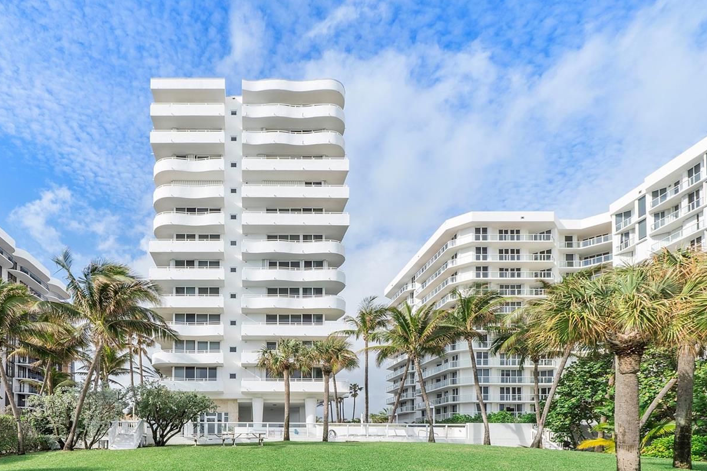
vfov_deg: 60.8
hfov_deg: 81.7
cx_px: 247
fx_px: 393
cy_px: 304
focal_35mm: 20
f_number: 11
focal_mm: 10
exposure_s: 1/160
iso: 100
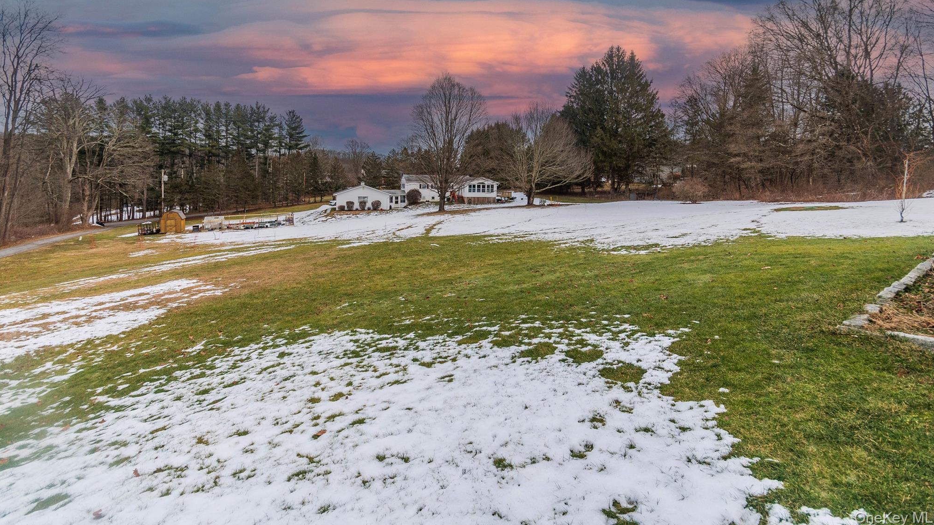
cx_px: 473
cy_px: 212
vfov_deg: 66.5
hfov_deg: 99.4
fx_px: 396
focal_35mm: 16
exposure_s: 1/200
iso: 100
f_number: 7.1
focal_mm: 10
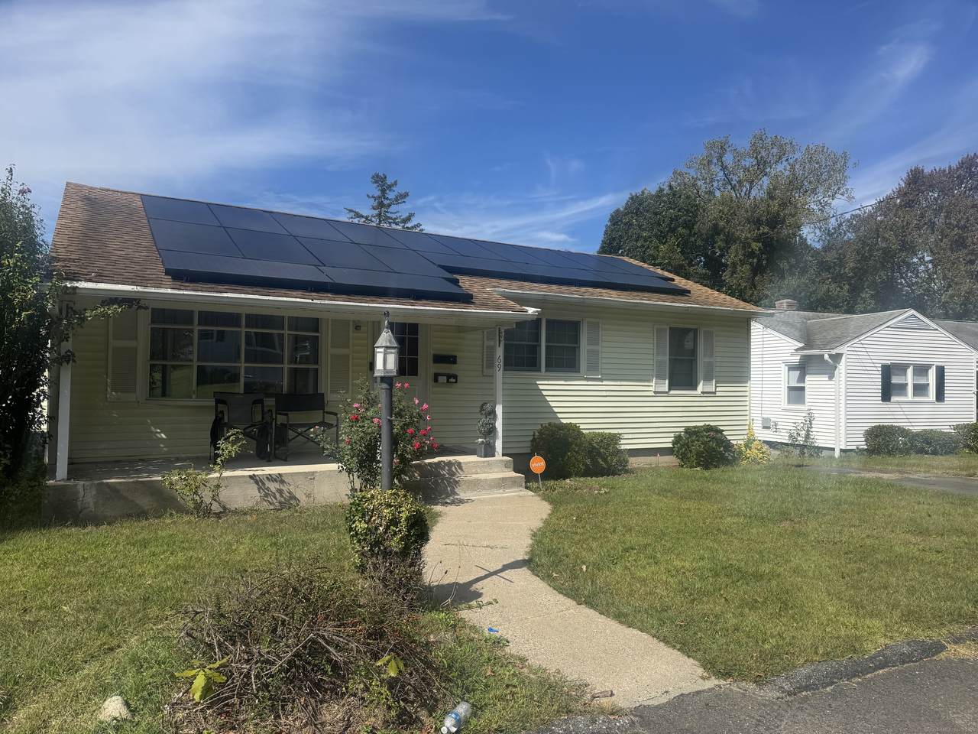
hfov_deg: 71.6
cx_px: 489
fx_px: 678
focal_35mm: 24
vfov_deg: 56.8
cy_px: 367
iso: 80
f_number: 1.78
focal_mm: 6.76
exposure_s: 1/5814
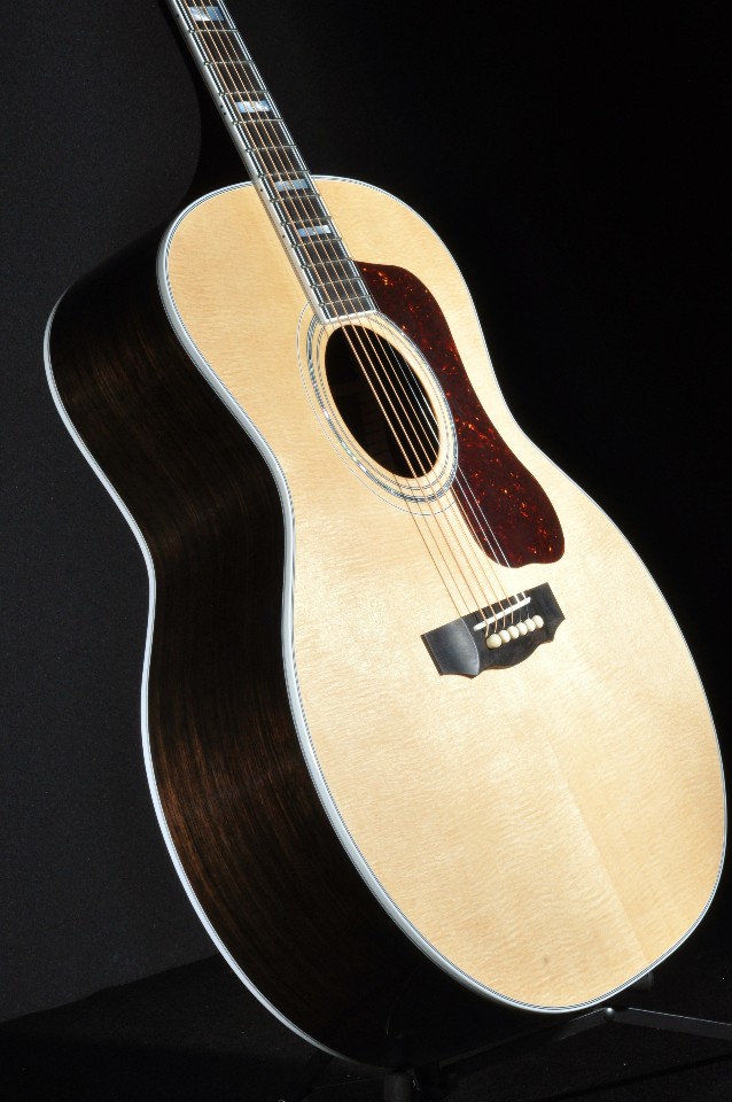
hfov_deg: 18.1
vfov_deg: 27.0
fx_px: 2292
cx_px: 366
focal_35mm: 75
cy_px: 551
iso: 800
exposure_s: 1/125
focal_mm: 50
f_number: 18
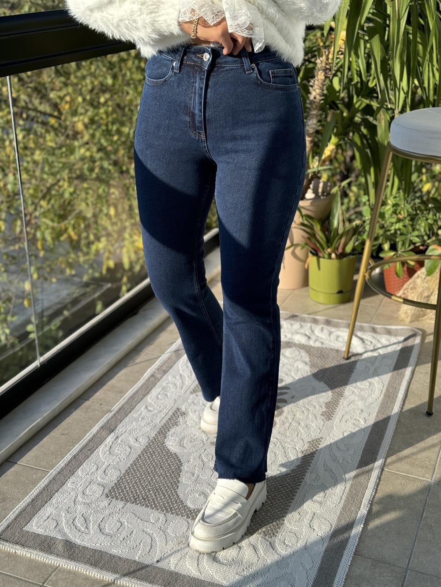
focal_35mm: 48
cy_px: 294
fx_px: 815
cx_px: 220
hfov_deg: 30.3
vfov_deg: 39.7
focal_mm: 6.76
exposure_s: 1/563
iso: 64
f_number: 1.78
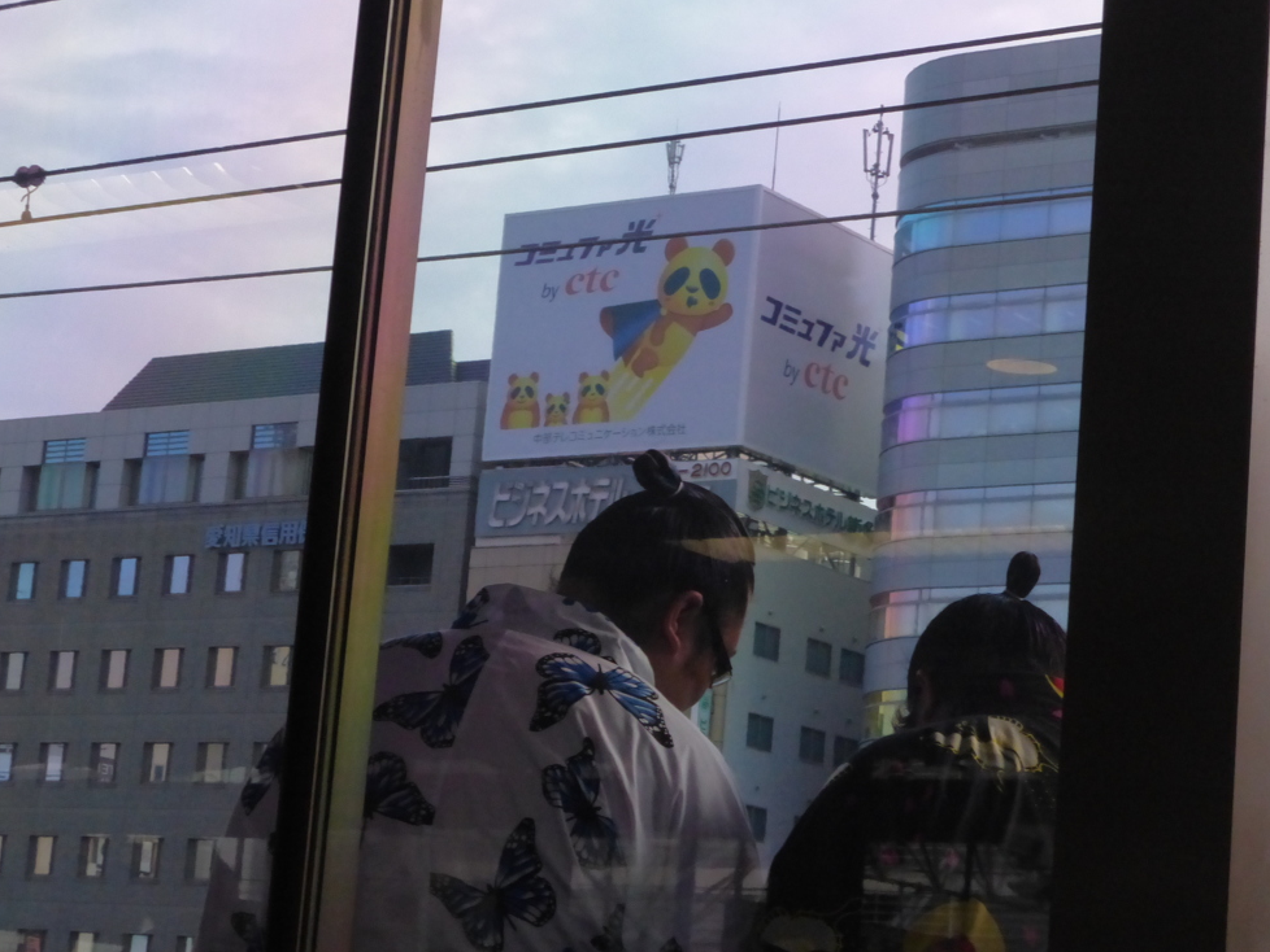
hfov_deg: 21.8
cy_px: 482
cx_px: 661
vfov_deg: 16.4
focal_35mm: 90
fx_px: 3303
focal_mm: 15.5
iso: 640
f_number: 6.3
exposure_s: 1/160
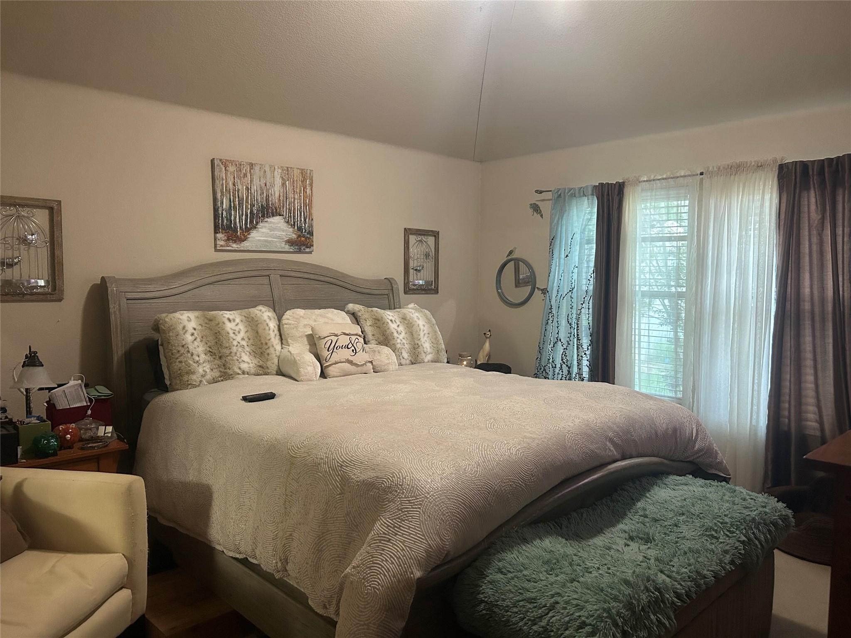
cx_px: 426
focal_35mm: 26
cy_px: 319
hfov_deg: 67.3
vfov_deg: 53.1
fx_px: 639
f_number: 1.5
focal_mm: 5.7
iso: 400
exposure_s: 1/60
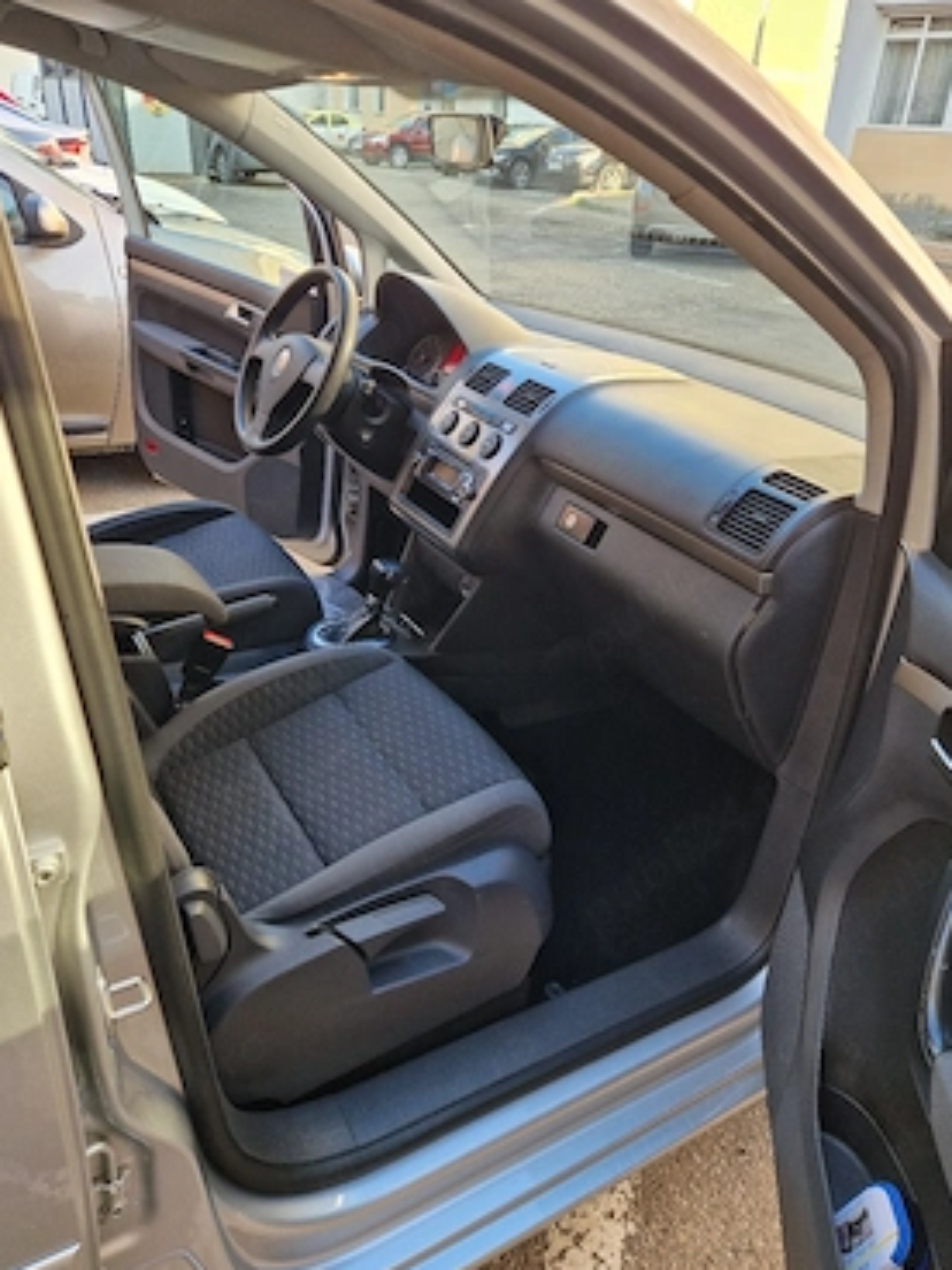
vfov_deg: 69.4
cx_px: 493
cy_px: 618
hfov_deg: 54.9
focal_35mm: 25
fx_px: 917
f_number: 1.8
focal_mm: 5.4
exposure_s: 1/182
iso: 64
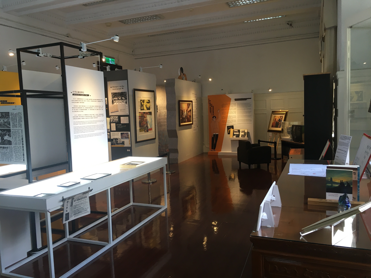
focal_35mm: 29
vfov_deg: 48.2
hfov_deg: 61.7
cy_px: 139
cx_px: 186
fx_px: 311
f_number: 2.2
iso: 64
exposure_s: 1/30
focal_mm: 4.15
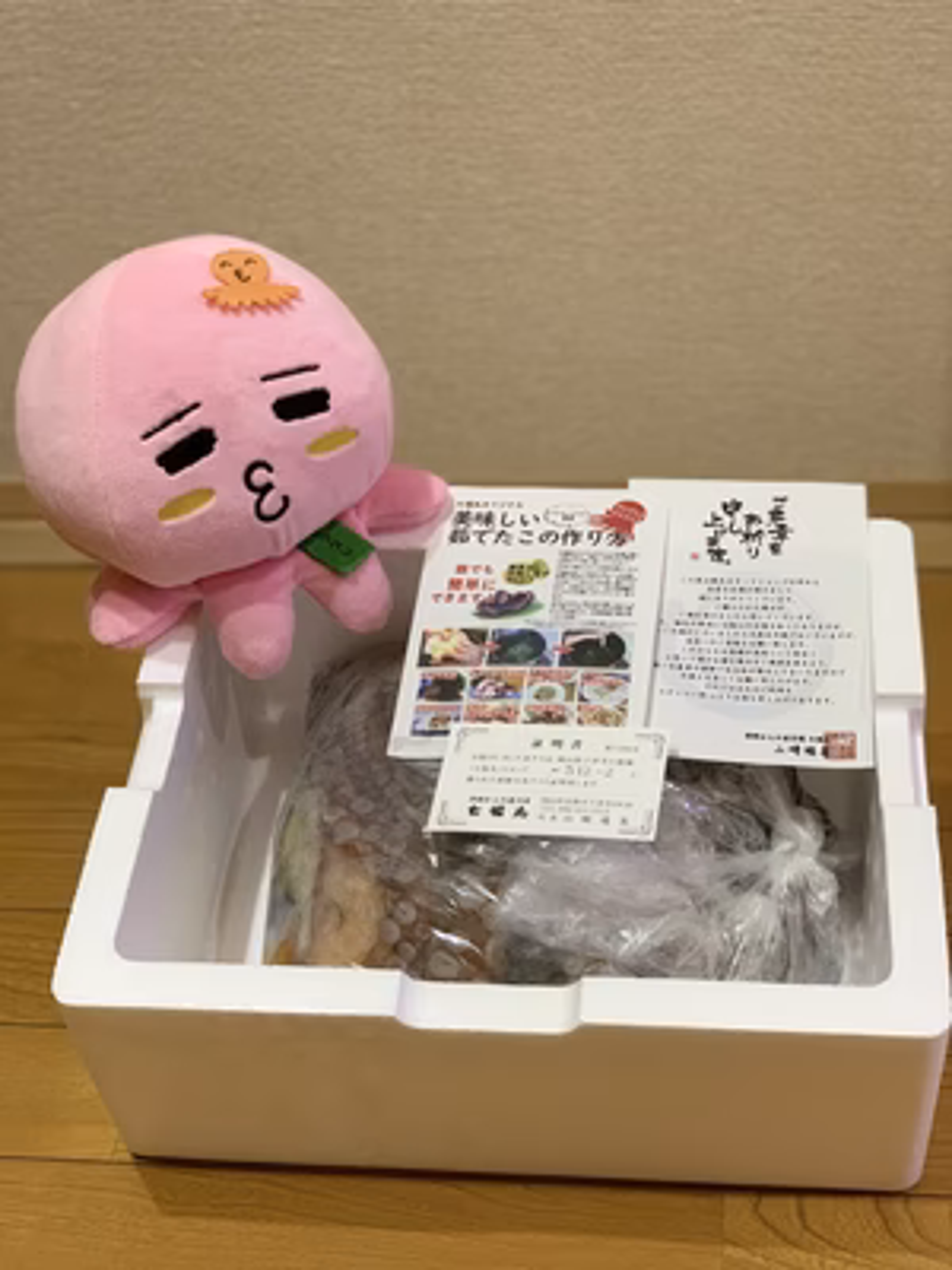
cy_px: 635
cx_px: 476
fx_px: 1907
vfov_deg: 36.8
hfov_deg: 28.0
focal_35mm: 52
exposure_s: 1/60
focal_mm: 6
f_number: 2.4
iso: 320
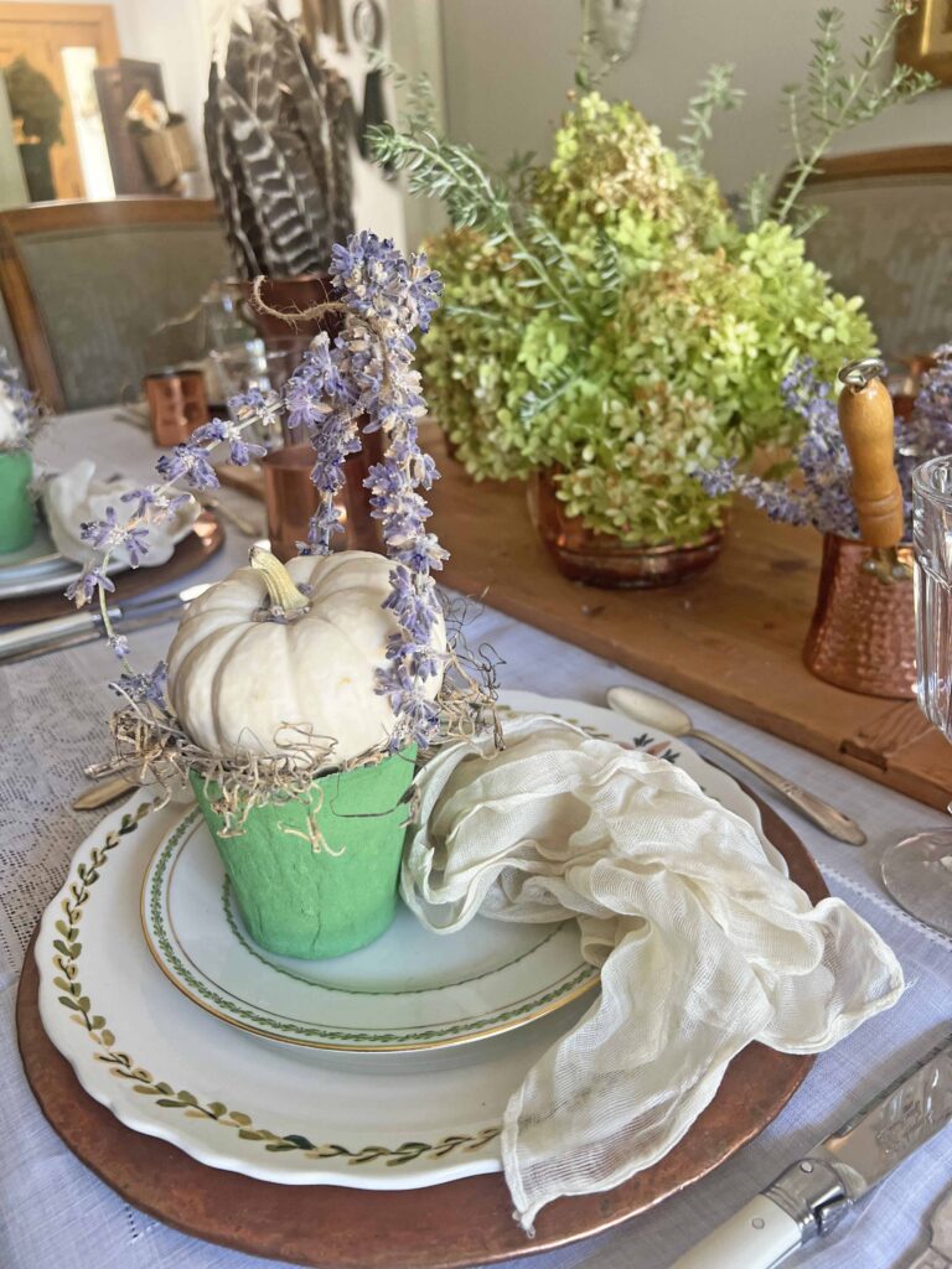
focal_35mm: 26
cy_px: 634
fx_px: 953
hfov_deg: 53.1
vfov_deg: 67.3
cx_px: 476
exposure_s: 1/114
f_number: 1.5
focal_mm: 5.7
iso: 125
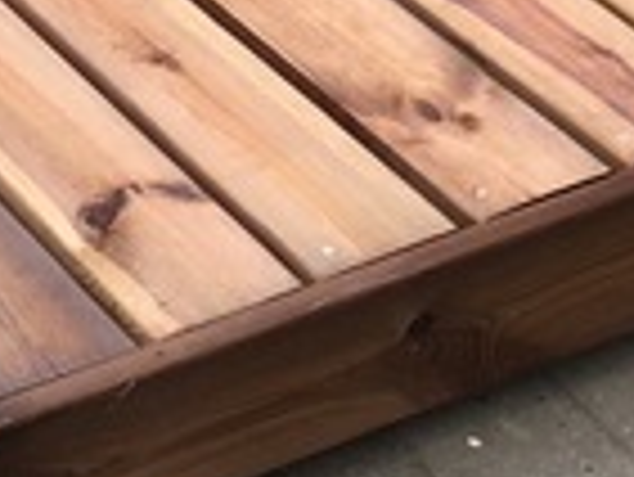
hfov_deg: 12.0
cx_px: -189
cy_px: -452
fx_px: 2933
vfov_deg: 8.8
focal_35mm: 160
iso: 25
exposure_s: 1/324
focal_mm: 4.15
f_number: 2.2
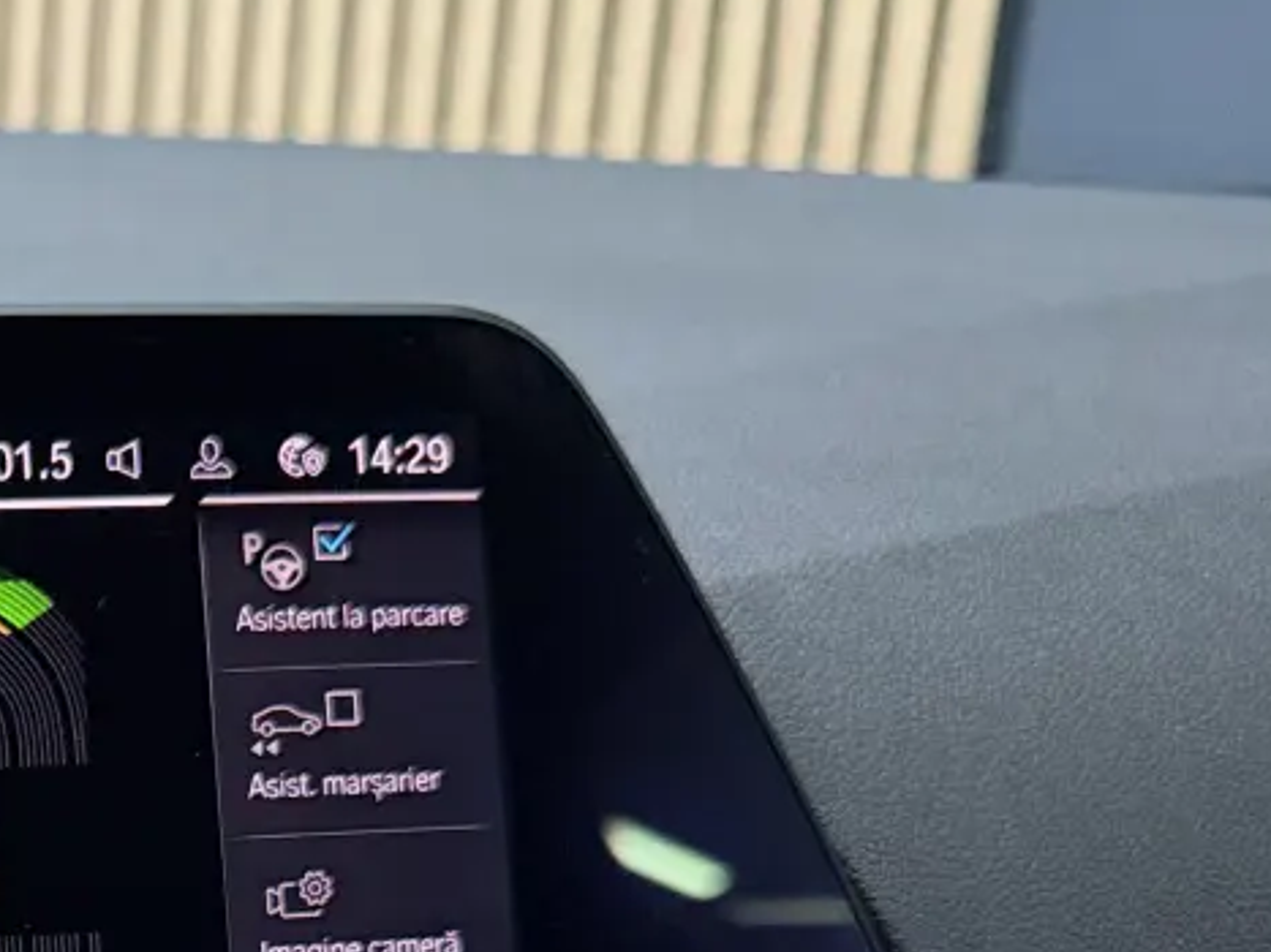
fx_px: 2716
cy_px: 1137
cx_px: -539
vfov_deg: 18.8
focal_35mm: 74
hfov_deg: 22.5
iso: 320
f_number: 1.78
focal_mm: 6.76
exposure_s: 1/50
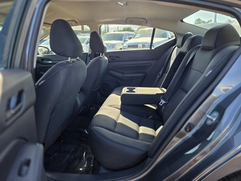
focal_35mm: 23
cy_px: 90
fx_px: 160
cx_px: 120
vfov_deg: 58.9
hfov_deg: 73.9
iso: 12
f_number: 1.7
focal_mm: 6.3
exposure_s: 1/120
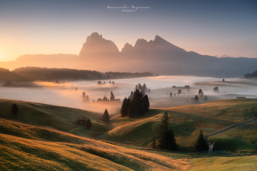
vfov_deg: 42.9
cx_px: 128
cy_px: 86
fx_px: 218
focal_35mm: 30
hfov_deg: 61.1
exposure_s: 1/8
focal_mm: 30.5
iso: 100
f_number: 9
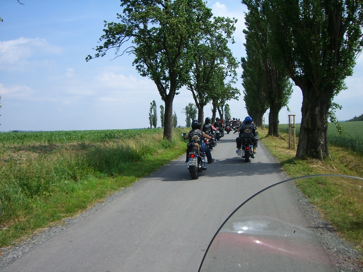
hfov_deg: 49.0
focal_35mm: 38
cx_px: 182
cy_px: 136
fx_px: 398
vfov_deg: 37.7
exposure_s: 1/640
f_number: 4.3
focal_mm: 6.2
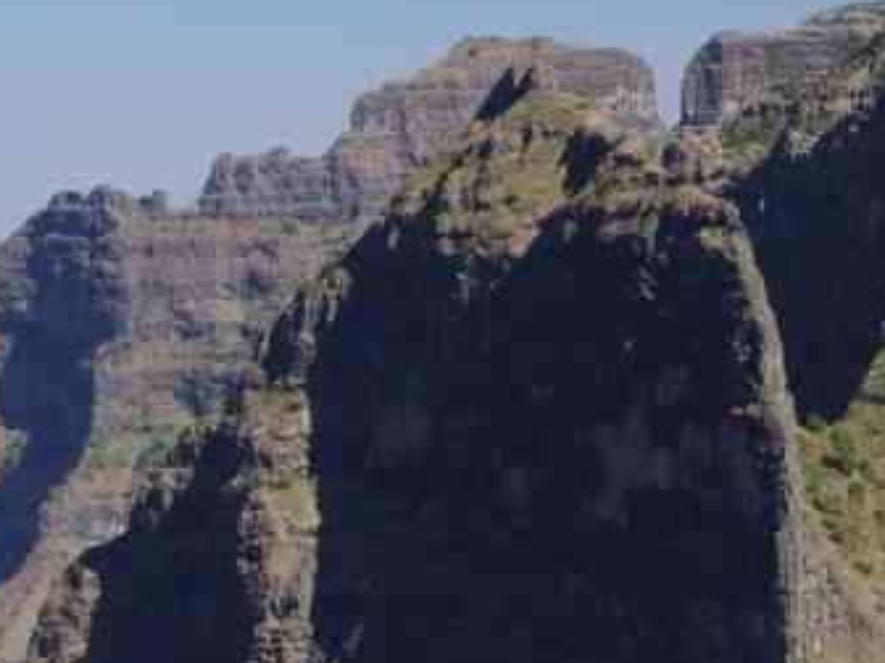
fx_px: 3579
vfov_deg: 10.6
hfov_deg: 13.9
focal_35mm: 140
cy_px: 355
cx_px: 899
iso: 200
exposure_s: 1/60
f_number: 11
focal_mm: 32.5
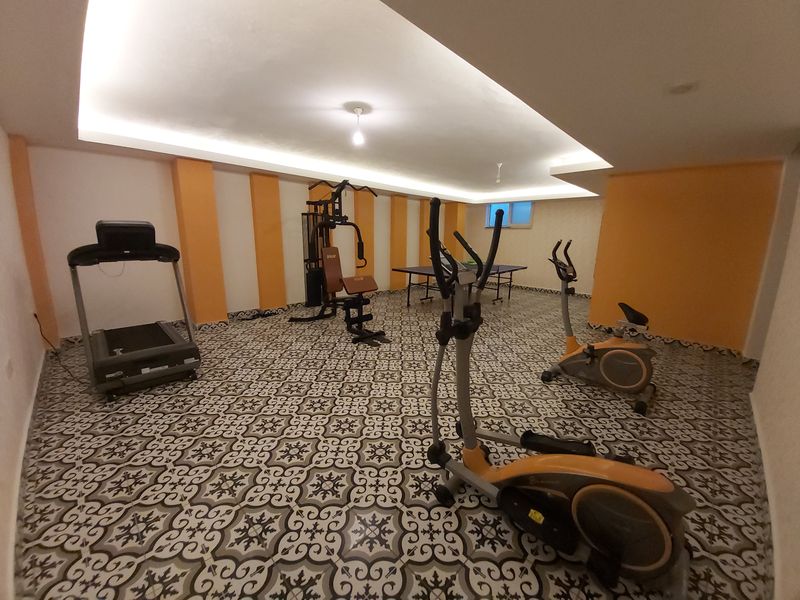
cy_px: 300
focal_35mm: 12
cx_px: 400
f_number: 2.2
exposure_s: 1/25
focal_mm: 1.42
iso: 200
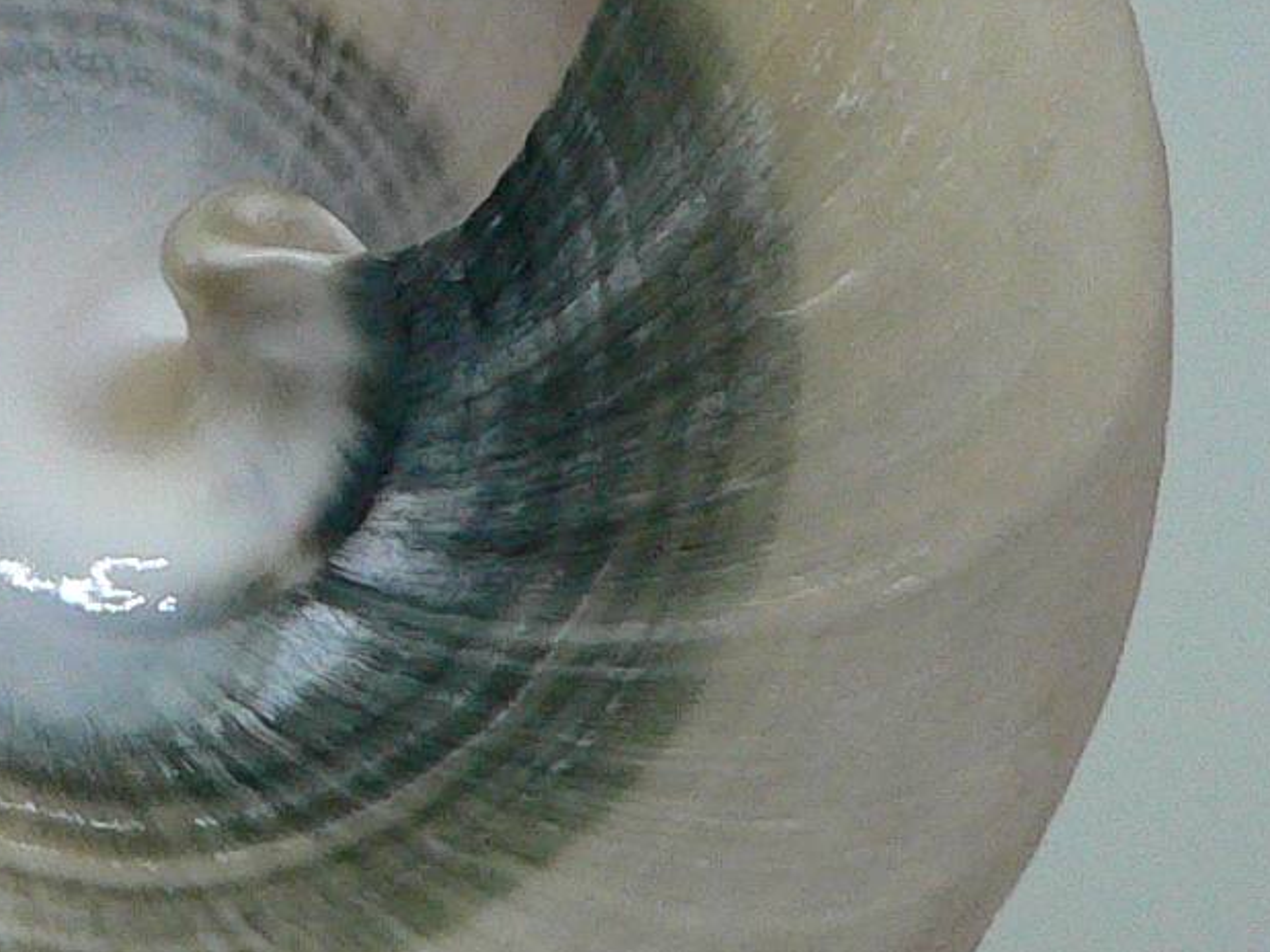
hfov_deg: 17.0
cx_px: 66
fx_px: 4182
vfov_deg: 12.9
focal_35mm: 114
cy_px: 220
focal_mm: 4.6
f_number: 2.8
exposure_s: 1/60
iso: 200
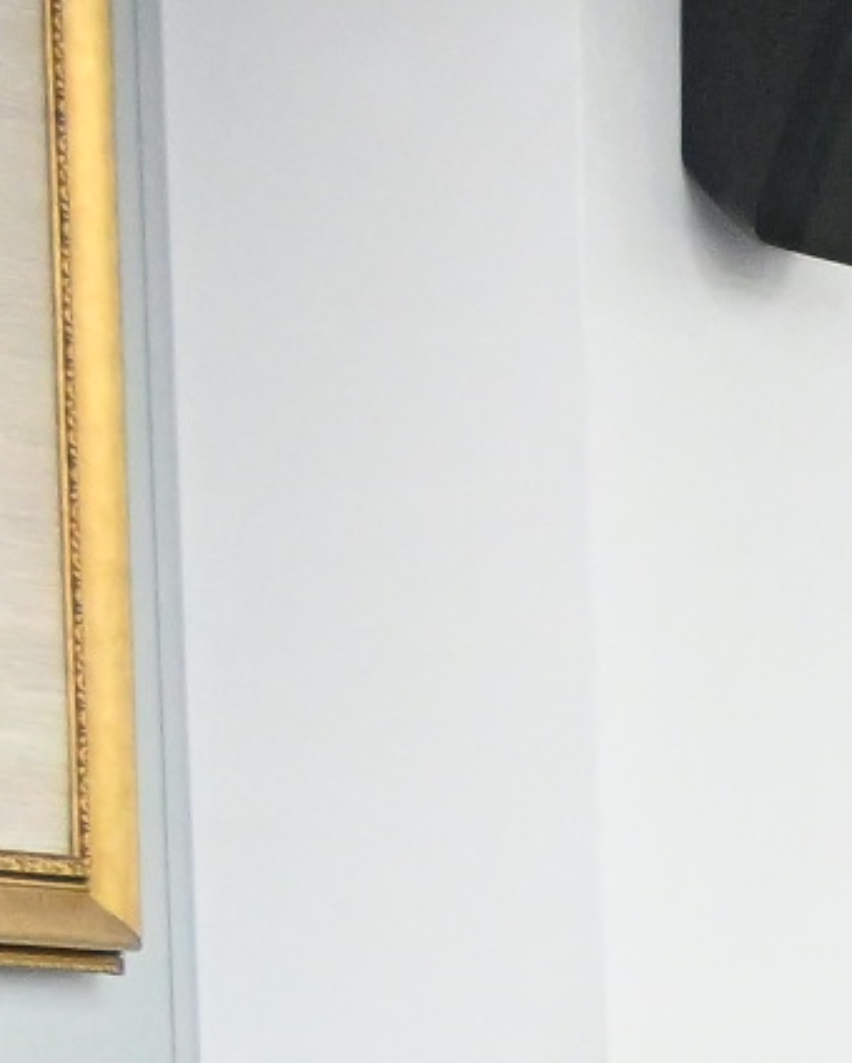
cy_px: 2246
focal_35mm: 356
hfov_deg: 3.8
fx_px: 11205
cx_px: 4846
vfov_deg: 5.3
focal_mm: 39
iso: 3200
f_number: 6.3
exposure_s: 1/250
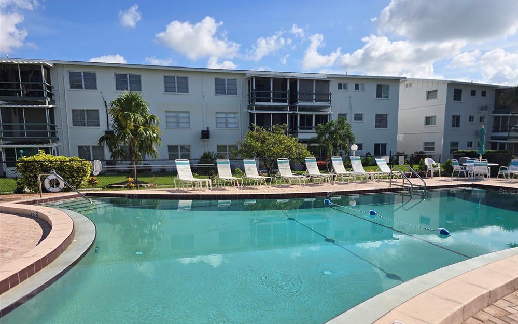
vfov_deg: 49.0
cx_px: 265
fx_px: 353
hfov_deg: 72.5
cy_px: 191
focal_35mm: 25
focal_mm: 6.3
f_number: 1.7
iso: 12
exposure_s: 1/957
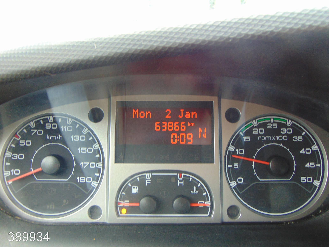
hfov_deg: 60.0
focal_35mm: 30
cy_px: 124
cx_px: 164
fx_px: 285
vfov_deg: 46.8
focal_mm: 5.4
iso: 100
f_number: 3.1
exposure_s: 1/30
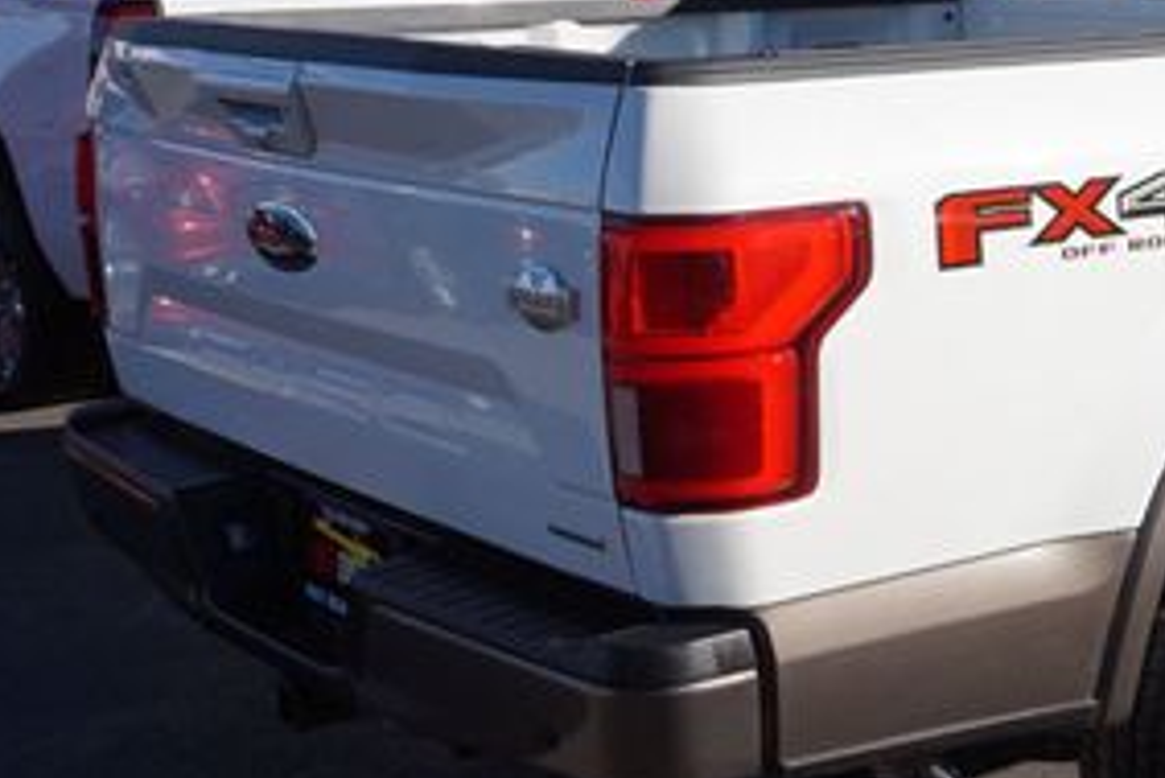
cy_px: 292
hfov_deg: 26.3
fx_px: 2303
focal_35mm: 71
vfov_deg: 19.1
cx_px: 1272
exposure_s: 1/160
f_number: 11
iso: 100
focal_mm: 21
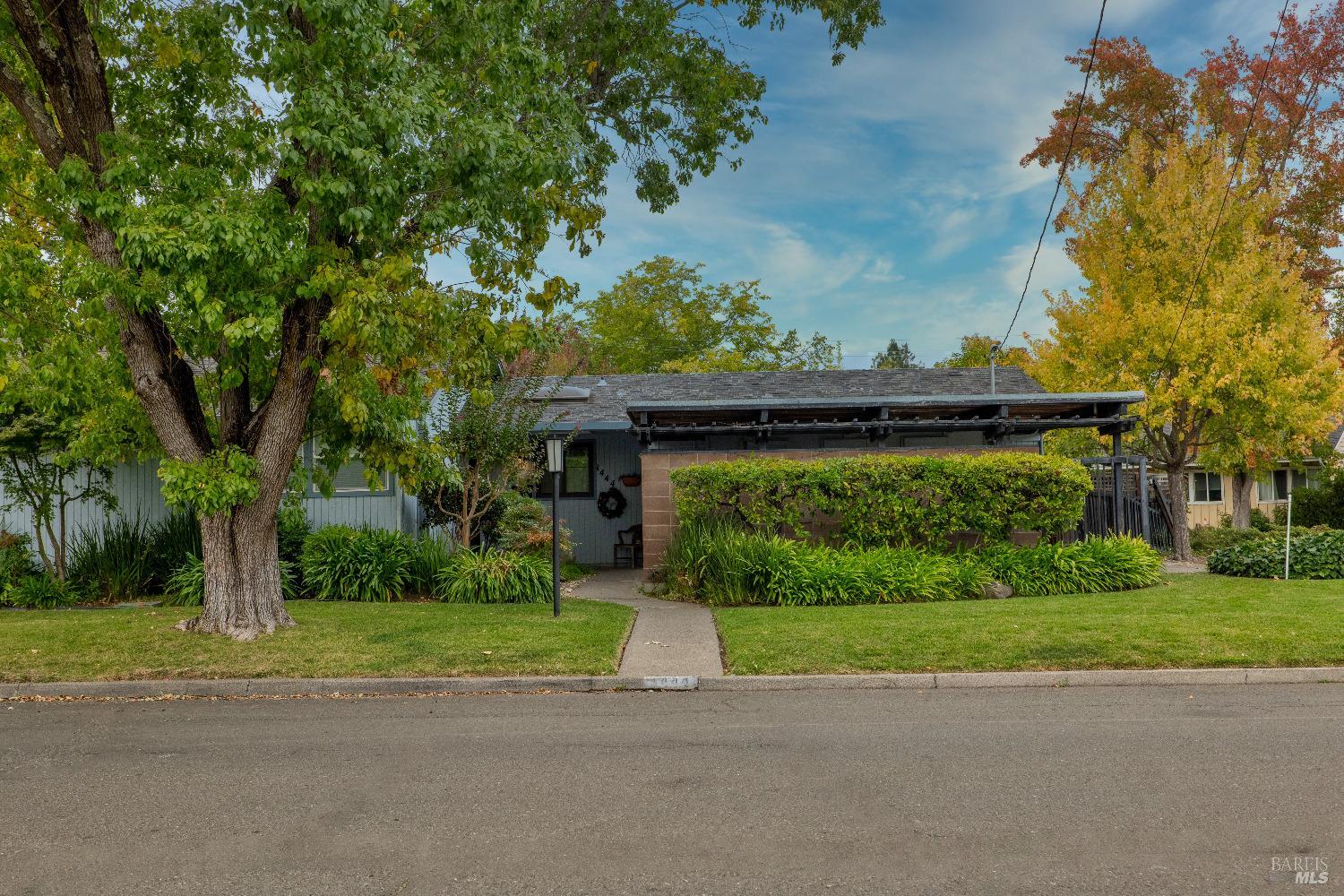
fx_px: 1307
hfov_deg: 54.4
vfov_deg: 37.9
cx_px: 672
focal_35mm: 35
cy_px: 448
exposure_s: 1/160
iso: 800
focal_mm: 35
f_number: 10
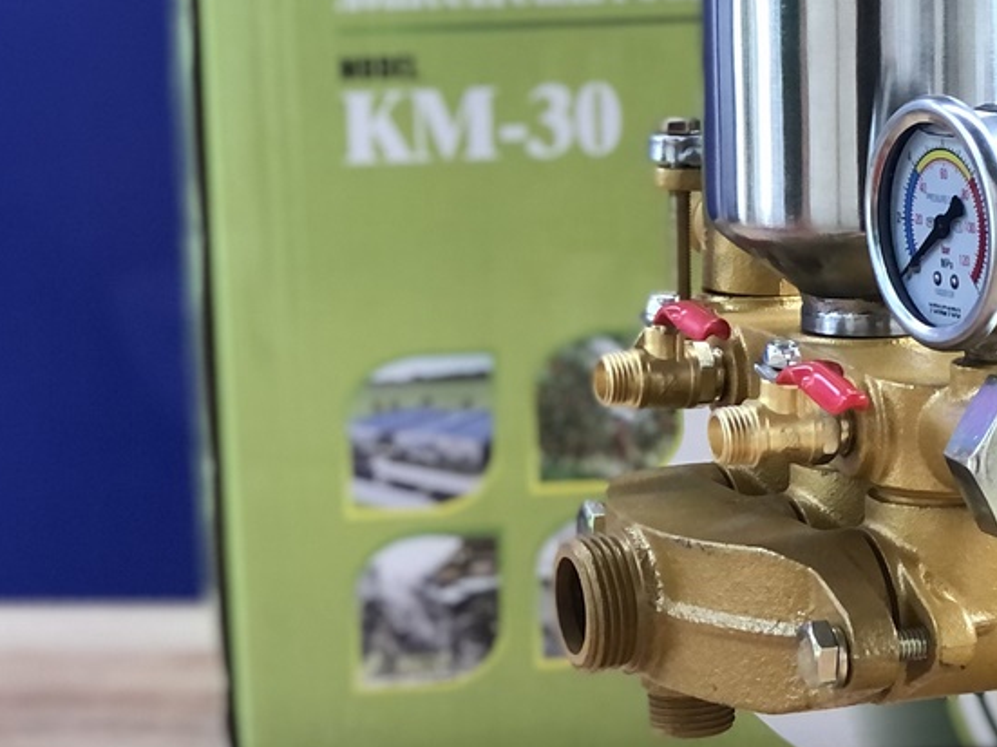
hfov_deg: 13.0
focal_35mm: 149
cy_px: 340
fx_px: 4291
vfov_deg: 10.0
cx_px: 1145
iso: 64
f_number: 2.8
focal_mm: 6.6
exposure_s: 1/30
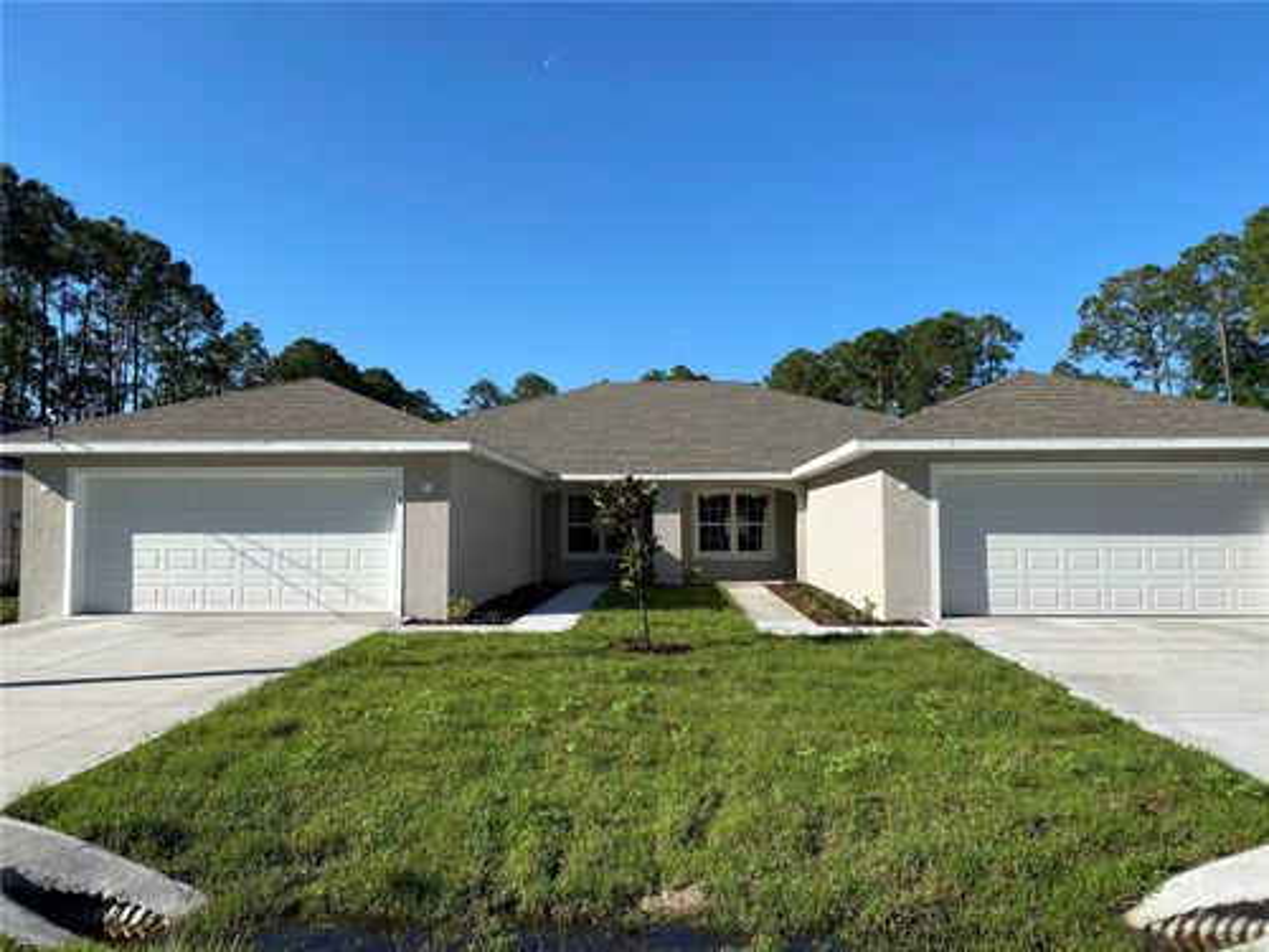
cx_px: 634
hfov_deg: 67.3
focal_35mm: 26
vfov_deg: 53.1
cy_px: 476
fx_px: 953
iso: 32
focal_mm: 4.25
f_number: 1.8
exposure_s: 1/2688
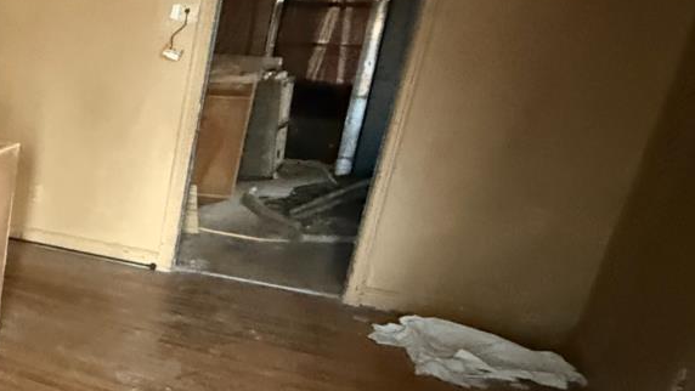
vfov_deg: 29.6
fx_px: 737
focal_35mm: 40
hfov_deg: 36.5
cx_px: -171
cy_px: 239
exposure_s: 1/38
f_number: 2.2
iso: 1600
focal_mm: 2.22
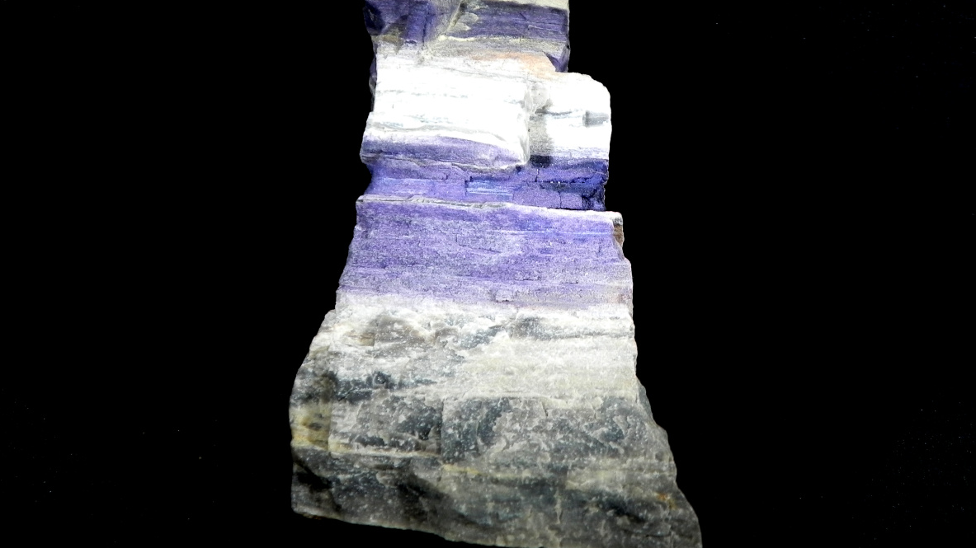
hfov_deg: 52.8
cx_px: 477
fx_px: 983
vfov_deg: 31.0
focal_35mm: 38
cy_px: 200
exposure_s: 1/40
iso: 210
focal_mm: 5.9
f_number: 2.8
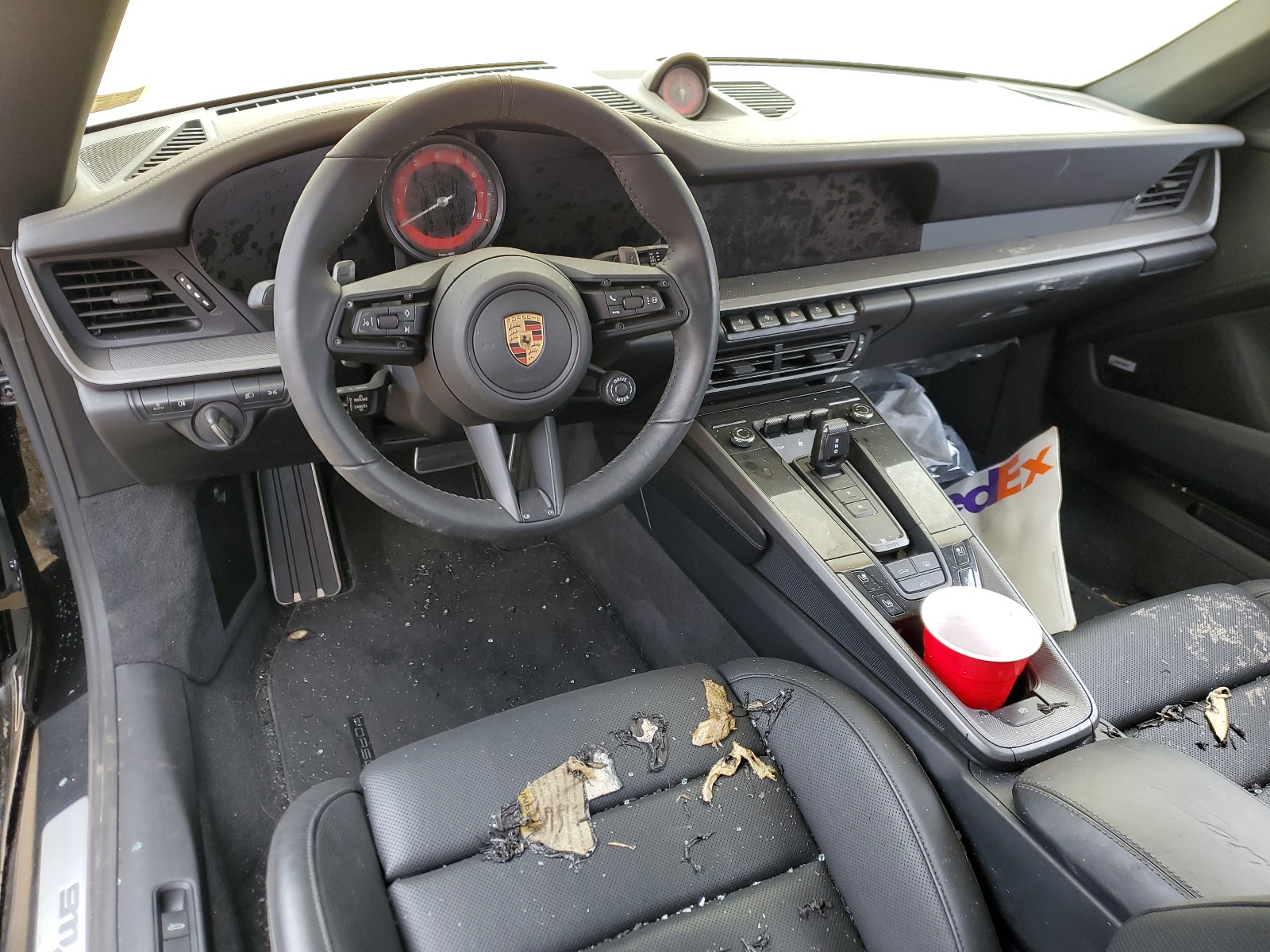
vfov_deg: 53.1
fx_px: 954
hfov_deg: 67.3
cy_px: 476
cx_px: 635
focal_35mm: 26
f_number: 1.5
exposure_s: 1/60.2
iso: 60
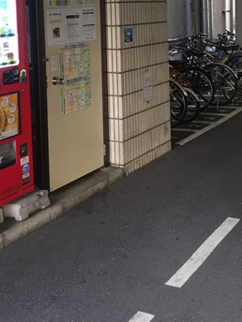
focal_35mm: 54
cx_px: 205
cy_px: 44
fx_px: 503
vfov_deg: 34.0
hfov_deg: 26.4
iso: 100
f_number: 2.2
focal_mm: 4.15
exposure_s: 1/30
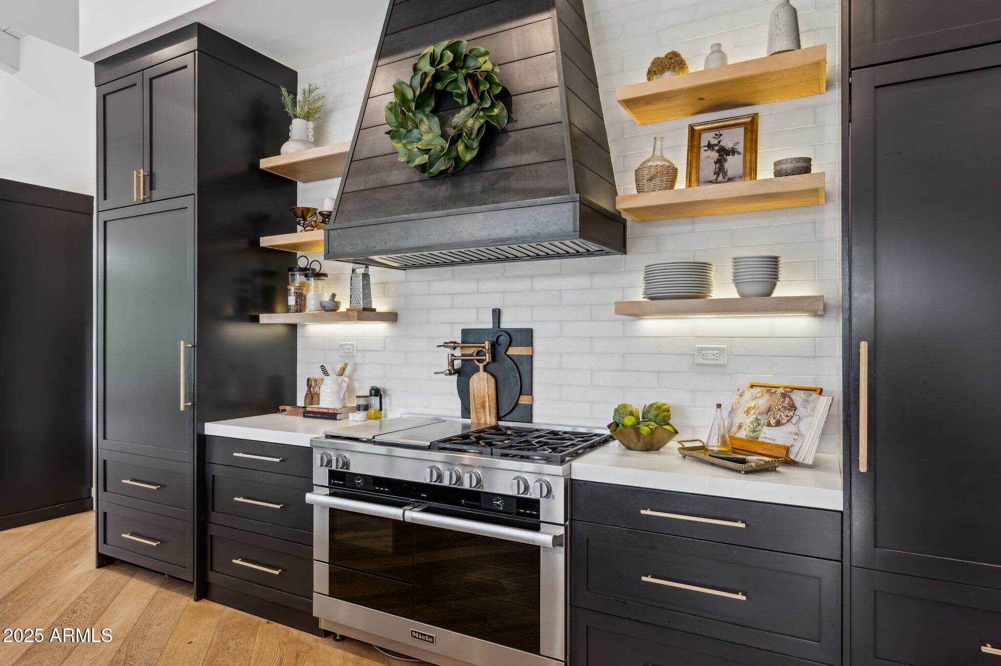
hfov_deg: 82.6
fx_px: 570
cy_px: 333
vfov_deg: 60.6
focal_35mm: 20
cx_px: 500
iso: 320
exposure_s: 1/8
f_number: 7.1
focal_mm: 20.5
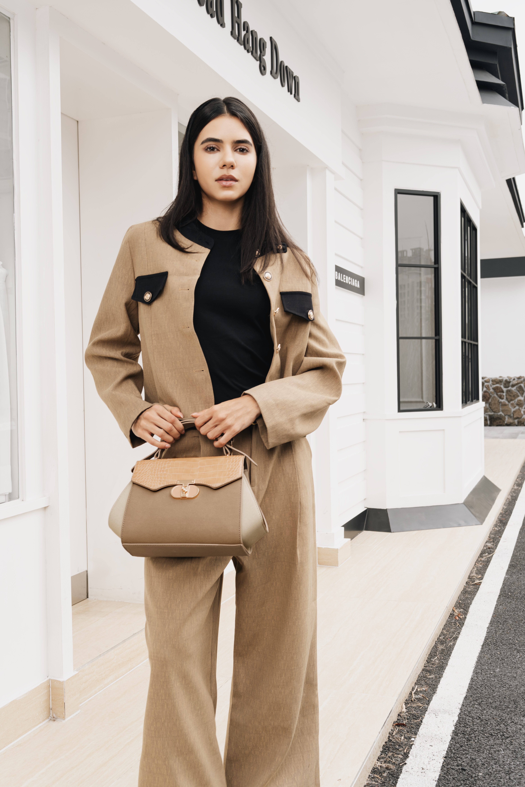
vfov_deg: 48.5
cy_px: 394
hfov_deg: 33.4
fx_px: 875
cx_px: 262
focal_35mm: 40
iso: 100
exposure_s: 1/125
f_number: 7.1
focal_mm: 40
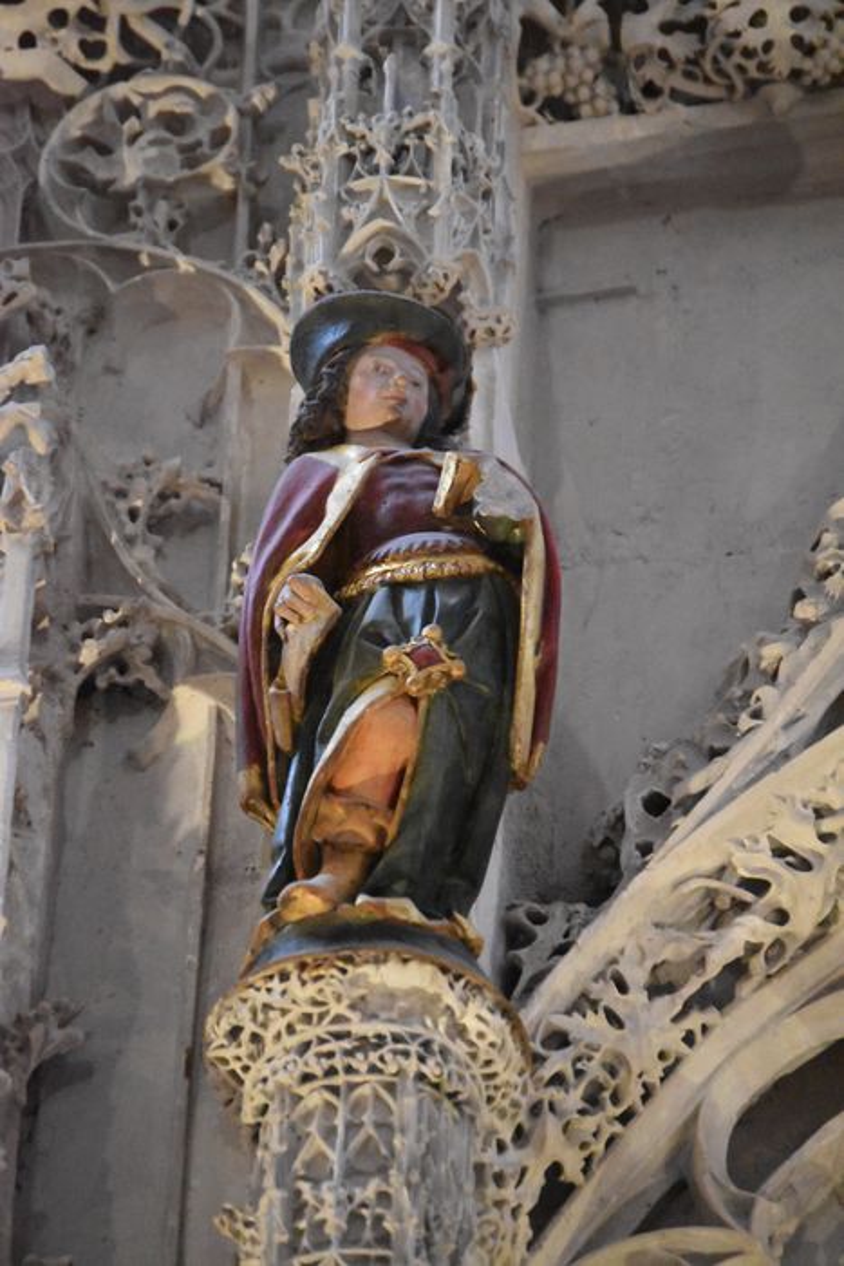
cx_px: 422
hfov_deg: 7.3
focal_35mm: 188
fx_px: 6590
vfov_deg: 11.0
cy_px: 633
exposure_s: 1/80
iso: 12800
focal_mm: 125
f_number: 4.8
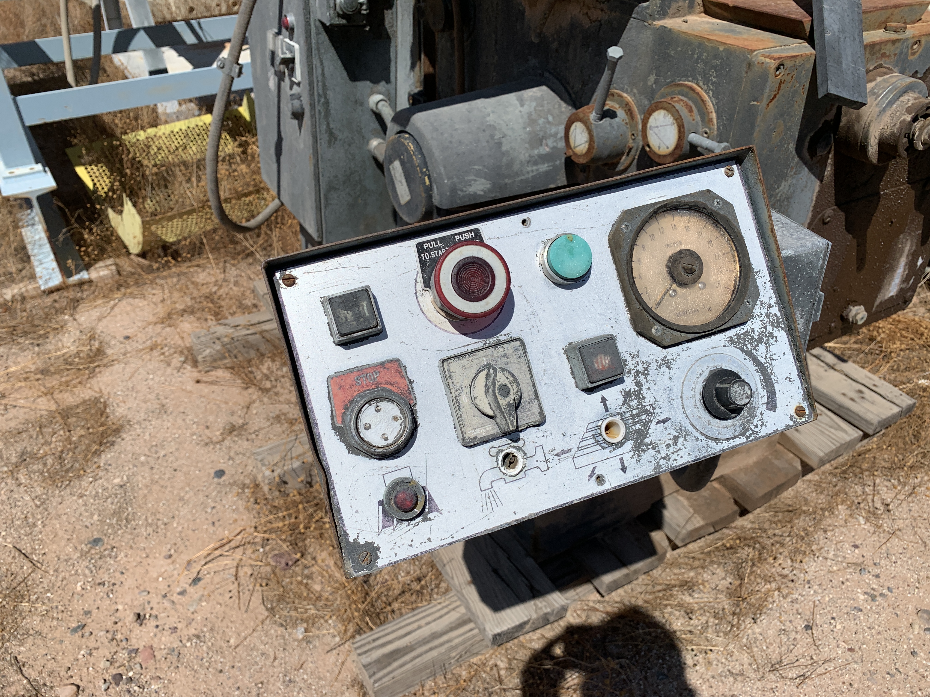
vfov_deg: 53.1
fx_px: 699
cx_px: 465
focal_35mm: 26
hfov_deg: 67.3
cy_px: 348
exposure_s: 1/4673
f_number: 1.8
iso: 25
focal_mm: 4.25
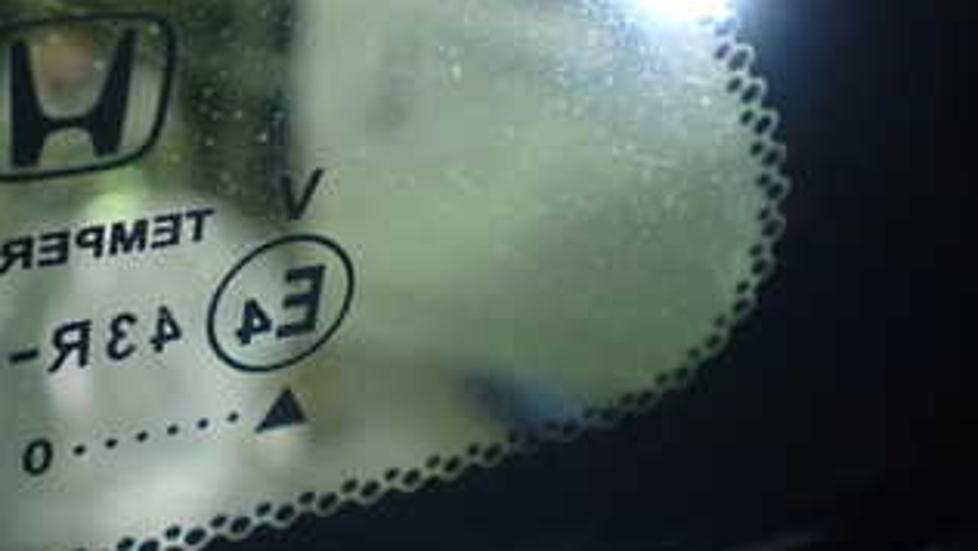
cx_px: 180
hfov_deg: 32.8
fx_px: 1608
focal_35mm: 62
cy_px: 173
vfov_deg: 19.4
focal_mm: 5.4
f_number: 2.3
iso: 800
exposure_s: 1/30
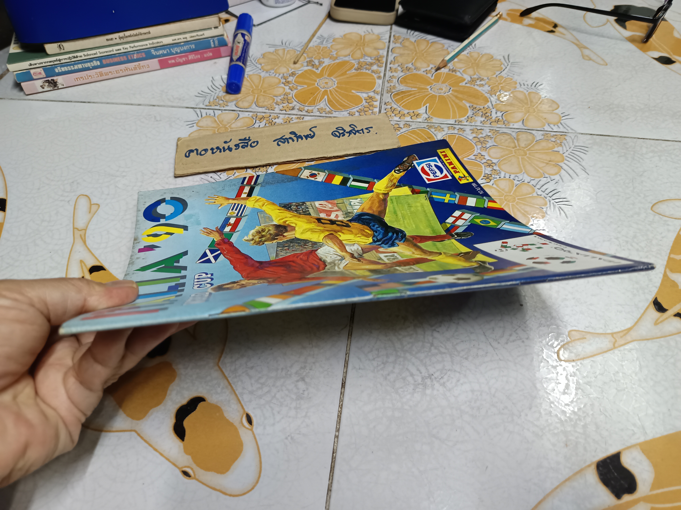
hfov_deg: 71.6
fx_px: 472
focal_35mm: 24
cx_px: 340
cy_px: 255
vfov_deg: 56.8
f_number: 1.7
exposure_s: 1/25
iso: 962
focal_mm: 5.31
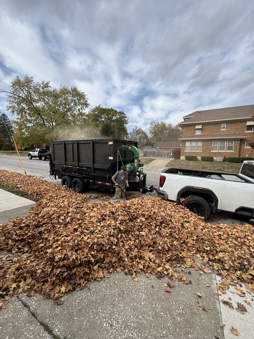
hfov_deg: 85.7
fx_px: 137
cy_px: 170
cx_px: 127
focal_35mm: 14
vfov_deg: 102.1
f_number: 2.2
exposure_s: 1/910
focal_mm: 2.22
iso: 40
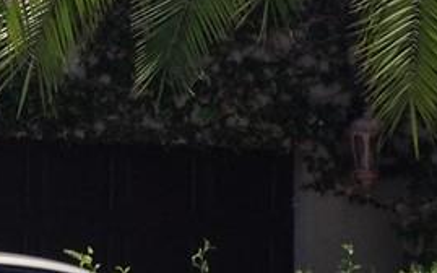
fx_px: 2631
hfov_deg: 9.4
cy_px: 2
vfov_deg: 5.9
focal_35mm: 221
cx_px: 3
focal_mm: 4.28
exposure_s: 1/1346
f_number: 2.4
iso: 50
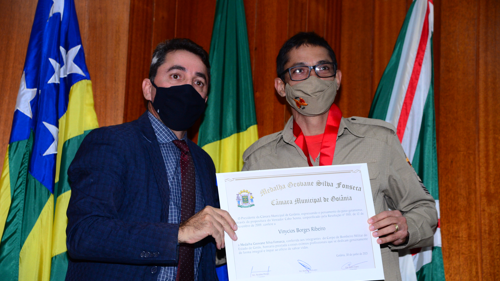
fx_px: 1047
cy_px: 151
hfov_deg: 26.9
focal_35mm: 79
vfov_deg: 15.3
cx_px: 249
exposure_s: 1/125
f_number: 4.5
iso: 1600
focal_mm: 75
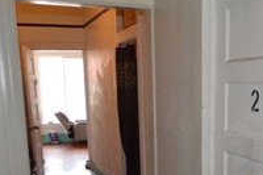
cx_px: 188
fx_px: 350
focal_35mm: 48
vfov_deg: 26.8
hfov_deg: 40.3
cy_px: 165
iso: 450
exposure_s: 1/60
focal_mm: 10
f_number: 3.5
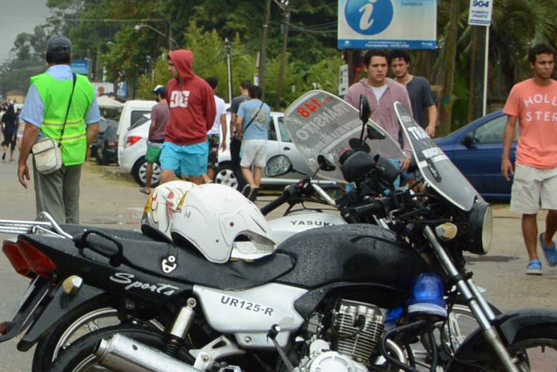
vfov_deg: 9.2
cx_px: 105
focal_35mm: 149
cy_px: 167
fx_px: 2306
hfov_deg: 13.7
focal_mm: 24
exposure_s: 1/320
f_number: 8
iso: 160
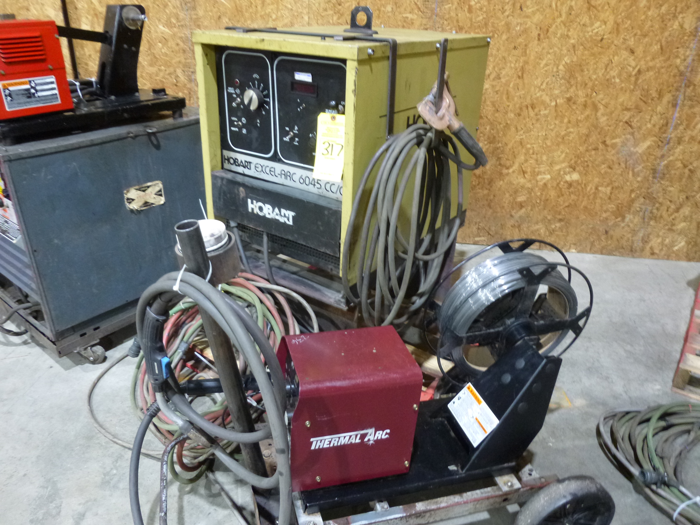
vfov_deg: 54.9
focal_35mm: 25
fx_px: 506
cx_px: 350
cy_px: 262
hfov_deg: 69.4
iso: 400
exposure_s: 1/5
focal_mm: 4.5
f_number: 3.1
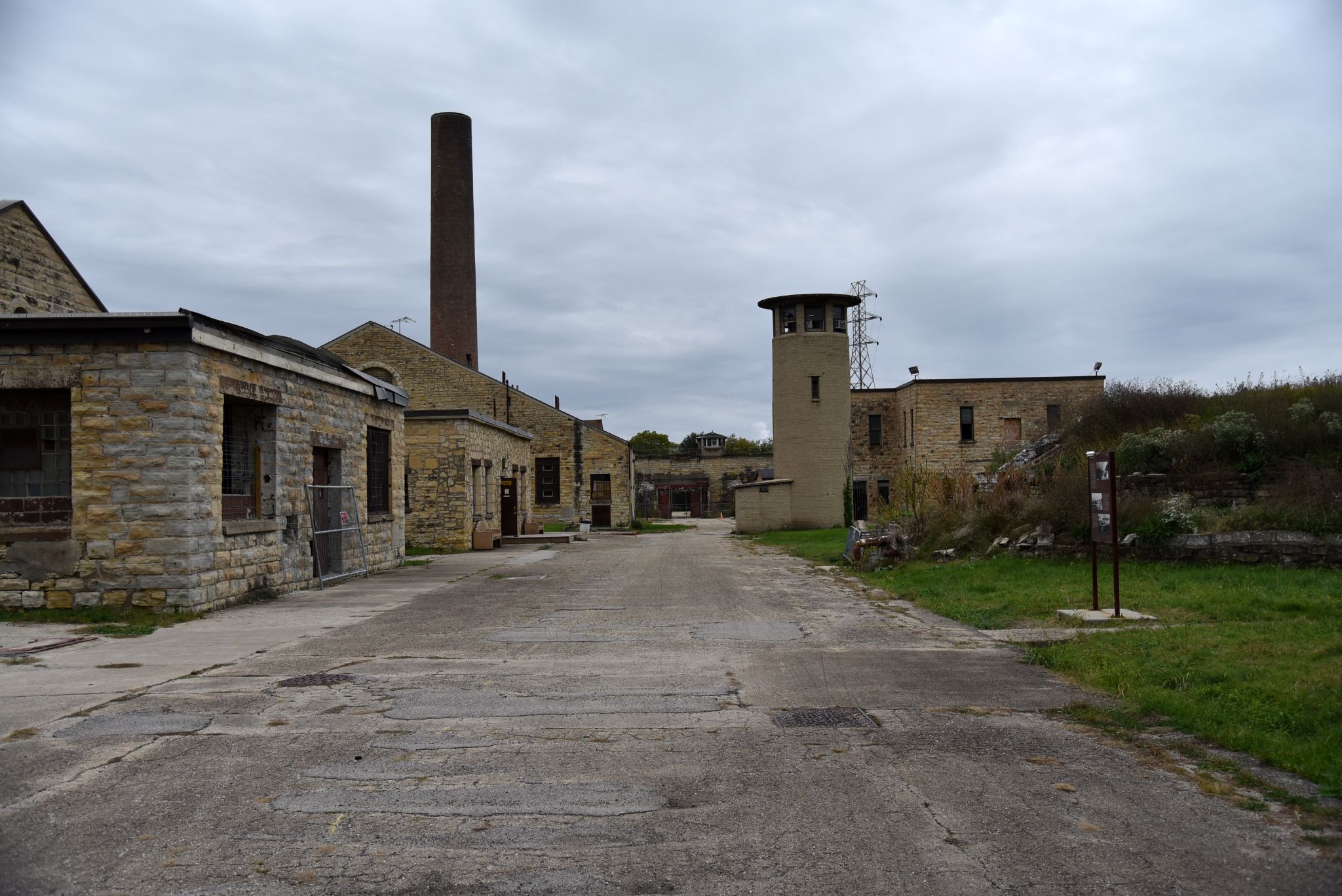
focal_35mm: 32
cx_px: 671
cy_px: 448
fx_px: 1193
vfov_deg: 41.1
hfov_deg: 58.7
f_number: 4
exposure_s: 1/4000
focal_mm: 32
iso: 450
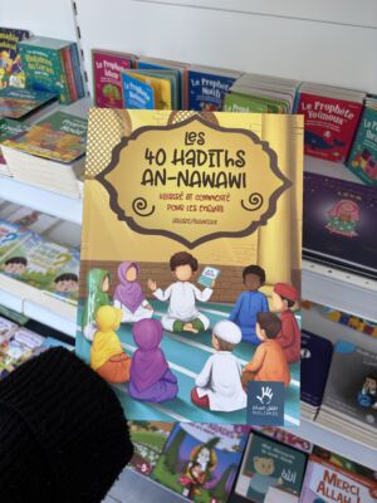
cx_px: 188
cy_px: 252
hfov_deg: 53.1
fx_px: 378
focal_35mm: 26
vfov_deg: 67.3
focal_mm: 5.96
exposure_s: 1/105
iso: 32
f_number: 1.6
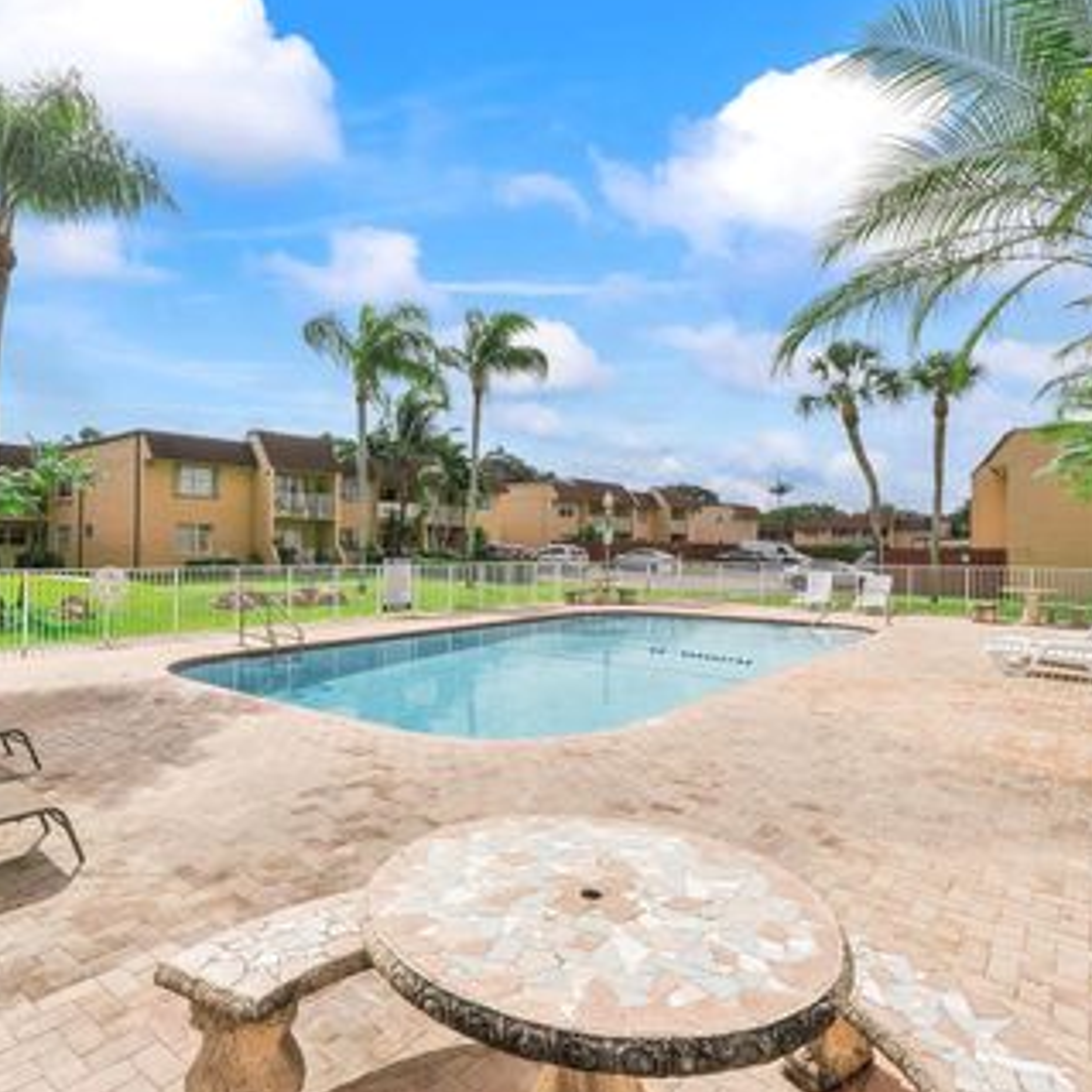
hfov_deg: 74.3
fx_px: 714
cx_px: 462
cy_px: 536
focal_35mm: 20
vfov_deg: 74.8
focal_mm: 10
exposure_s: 1/320
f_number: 11
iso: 100
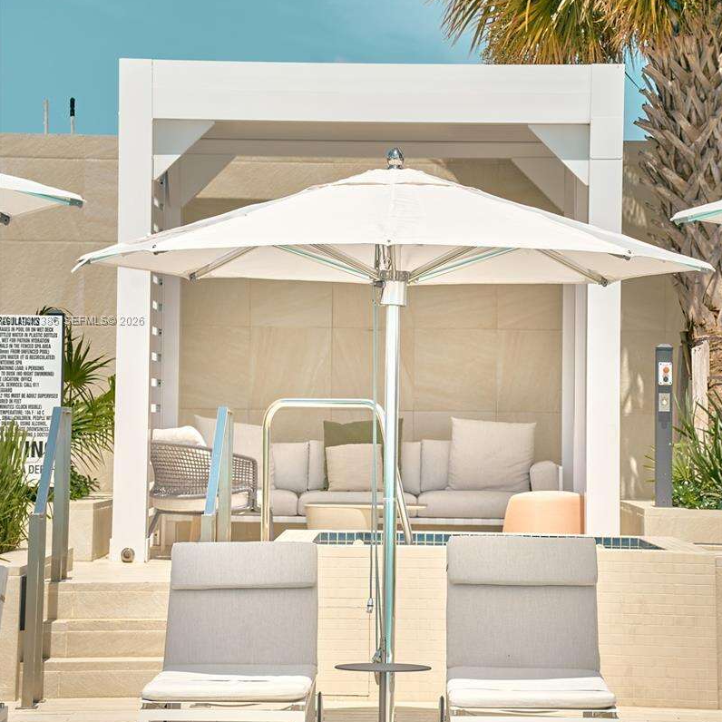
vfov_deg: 13.2
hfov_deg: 13.2
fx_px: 3115
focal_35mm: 132
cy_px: 321
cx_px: 361
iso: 125
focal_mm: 103
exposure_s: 1/1000
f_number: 7.1
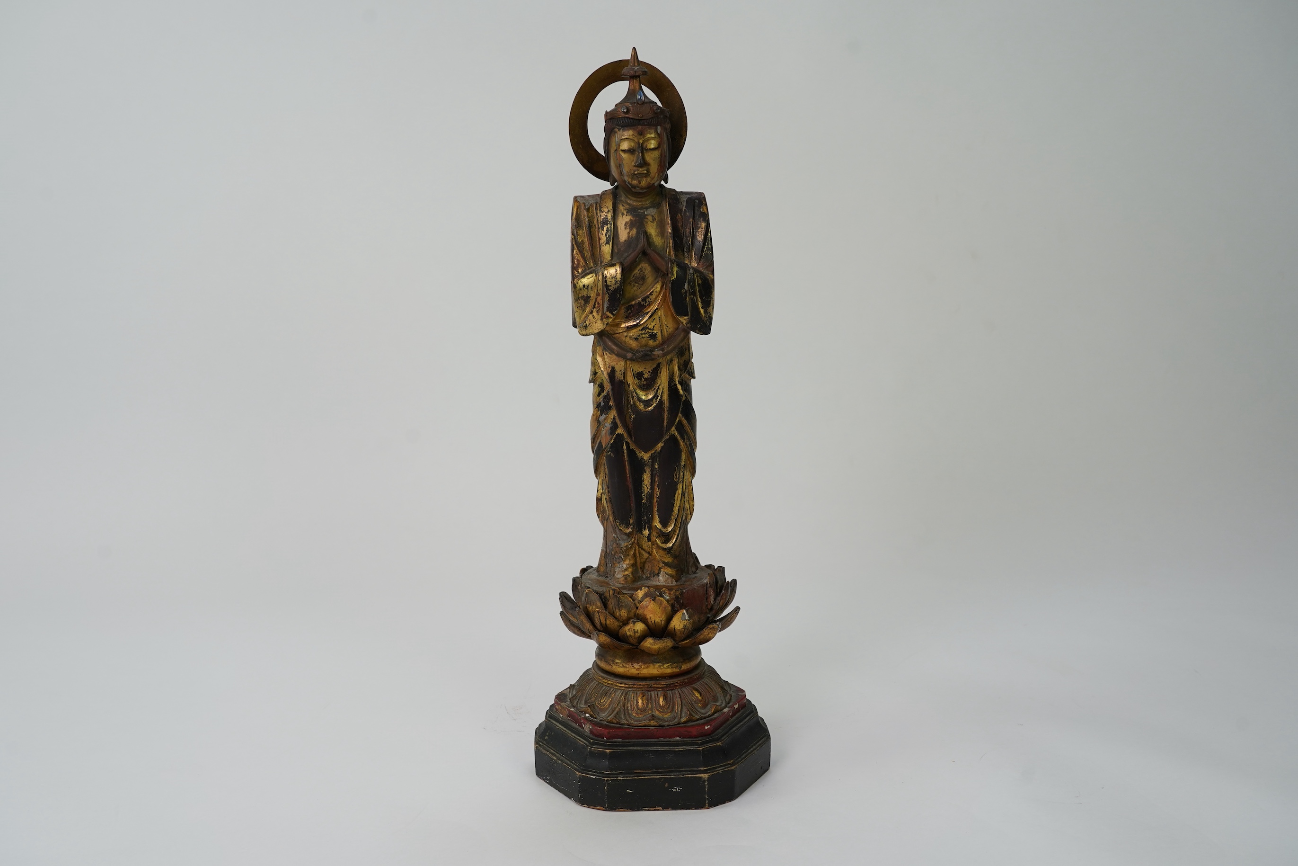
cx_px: 649
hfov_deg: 51.9
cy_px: 433
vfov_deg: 35.9
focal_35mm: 37
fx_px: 1334
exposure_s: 1/125
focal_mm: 37
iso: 500
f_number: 8
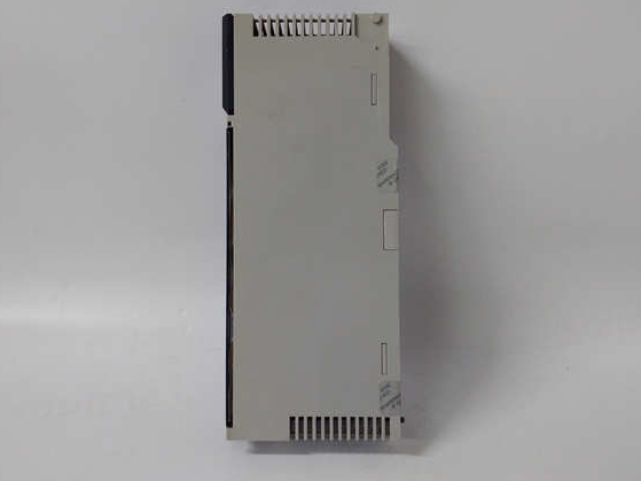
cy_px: 227
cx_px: 310
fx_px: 537
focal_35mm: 29
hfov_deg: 61.7
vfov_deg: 48.2
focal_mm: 3.79
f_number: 2
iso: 303
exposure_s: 1/33
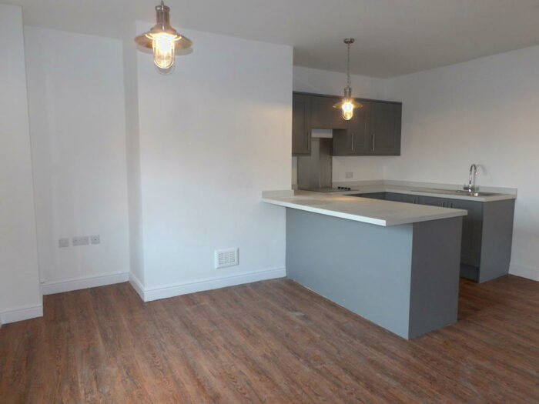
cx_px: 270
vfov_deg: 56.8
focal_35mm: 24
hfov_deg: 71.6
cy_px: 202
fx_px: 374
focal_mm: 4.3
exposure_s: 1/15
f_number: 4.1
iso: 200
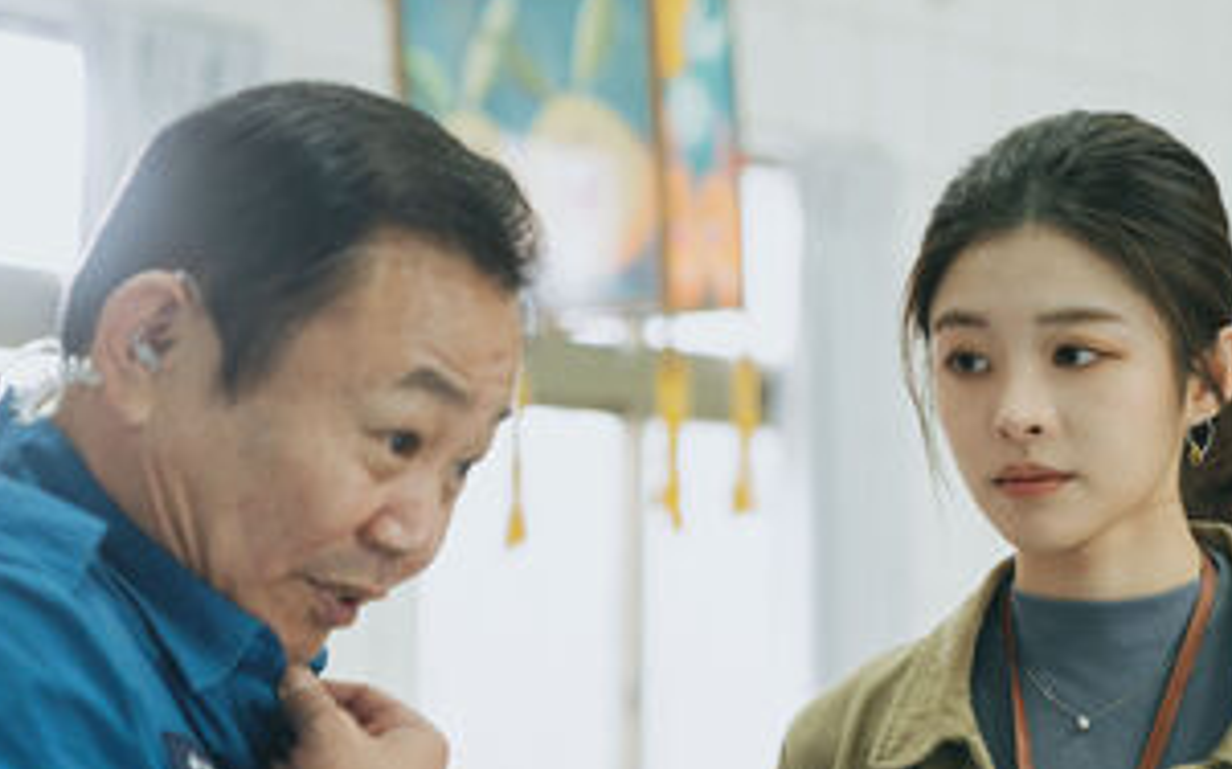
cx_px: 941
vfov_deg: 9.2
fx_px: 4767
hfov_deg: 14.7
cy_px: 798
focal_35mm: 142
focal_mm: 70
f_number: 2.8
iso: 800
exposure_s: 1/160
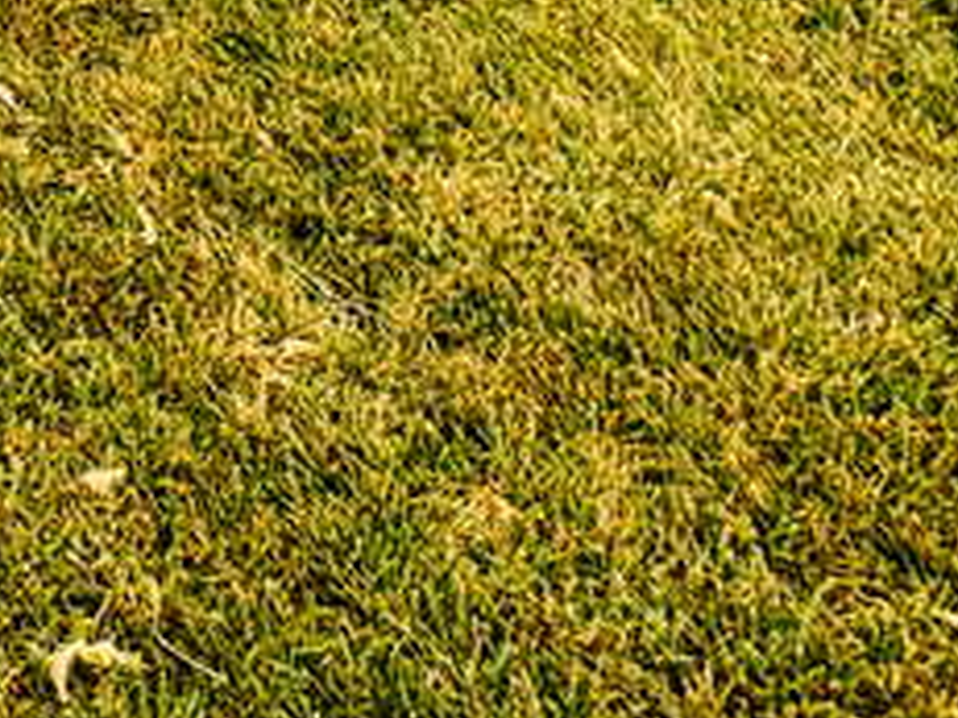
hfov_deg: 18.5
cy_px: -834
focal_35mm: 62
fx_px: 1715
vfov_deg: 16.2
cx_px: -1004
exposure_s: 1/231
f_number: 2.2
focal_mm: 2.22
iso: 40
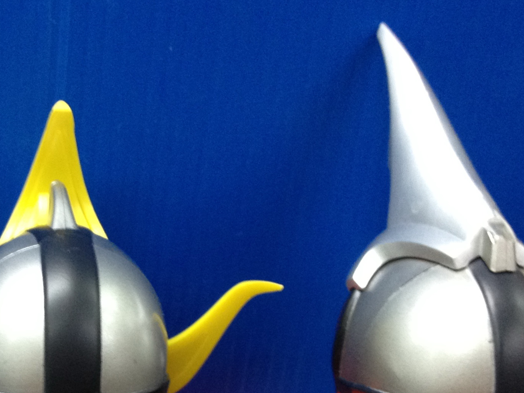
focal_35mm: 83
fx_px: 1256
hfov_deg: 23.1
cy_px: 347
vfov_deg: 17.5
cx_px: 80
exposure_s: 1/20
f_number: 2.4
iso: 160
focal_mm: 4.28
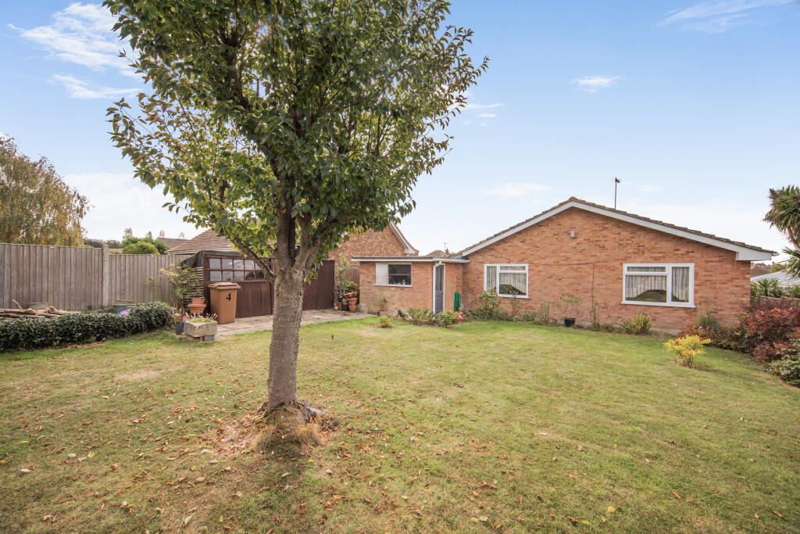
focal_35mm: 18
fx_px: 400
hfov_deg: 90.0
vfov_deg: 67.4
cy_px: 267
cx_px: 400
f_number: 8
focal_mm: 18
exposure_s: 1/125
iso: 64
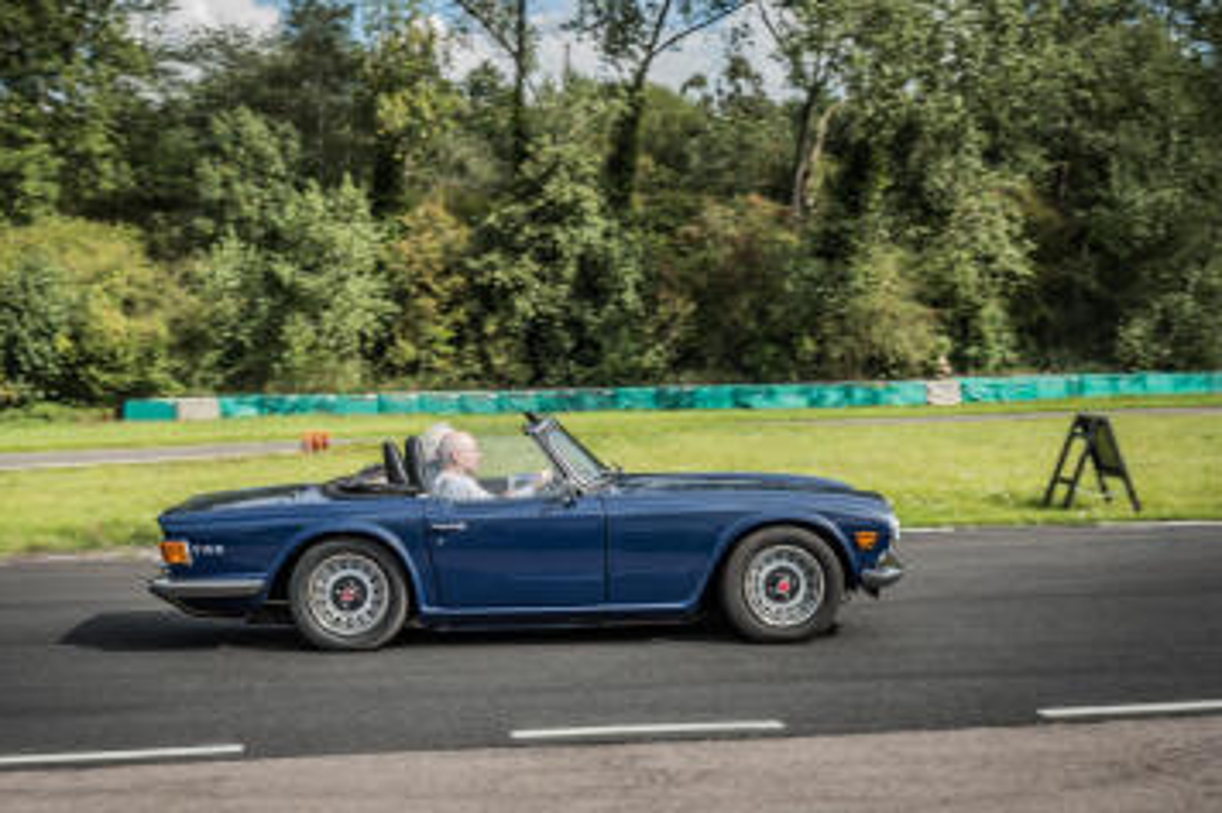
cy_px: 372
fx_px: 1832
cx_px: 542
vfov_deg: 25.0
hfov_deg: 36.8
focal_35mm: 54
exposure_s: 1/400
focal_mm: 32
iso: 100
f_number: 3.5
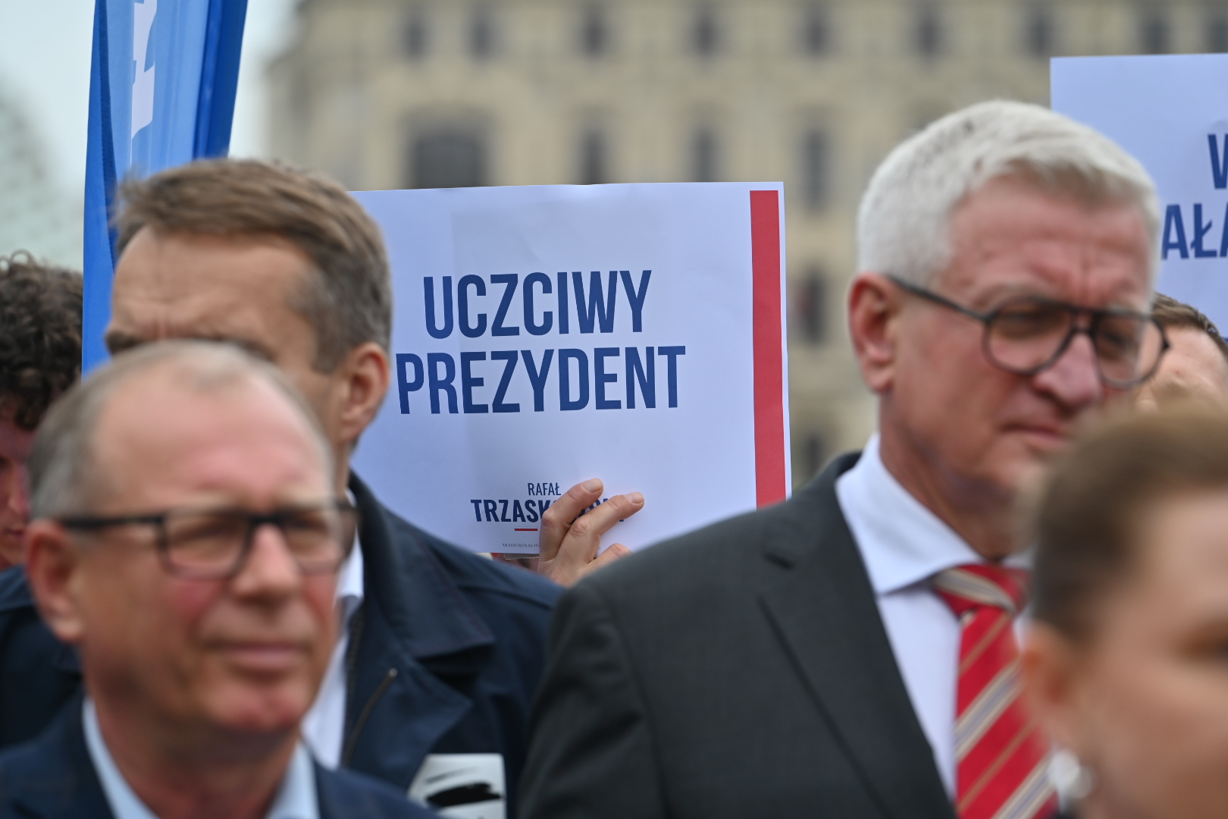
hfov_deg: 11.4
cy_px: 410
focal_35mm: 180
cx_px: 614
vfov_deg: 7.6
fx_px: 6140
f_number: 4.5
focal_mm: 180
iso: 100
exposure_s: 1/400
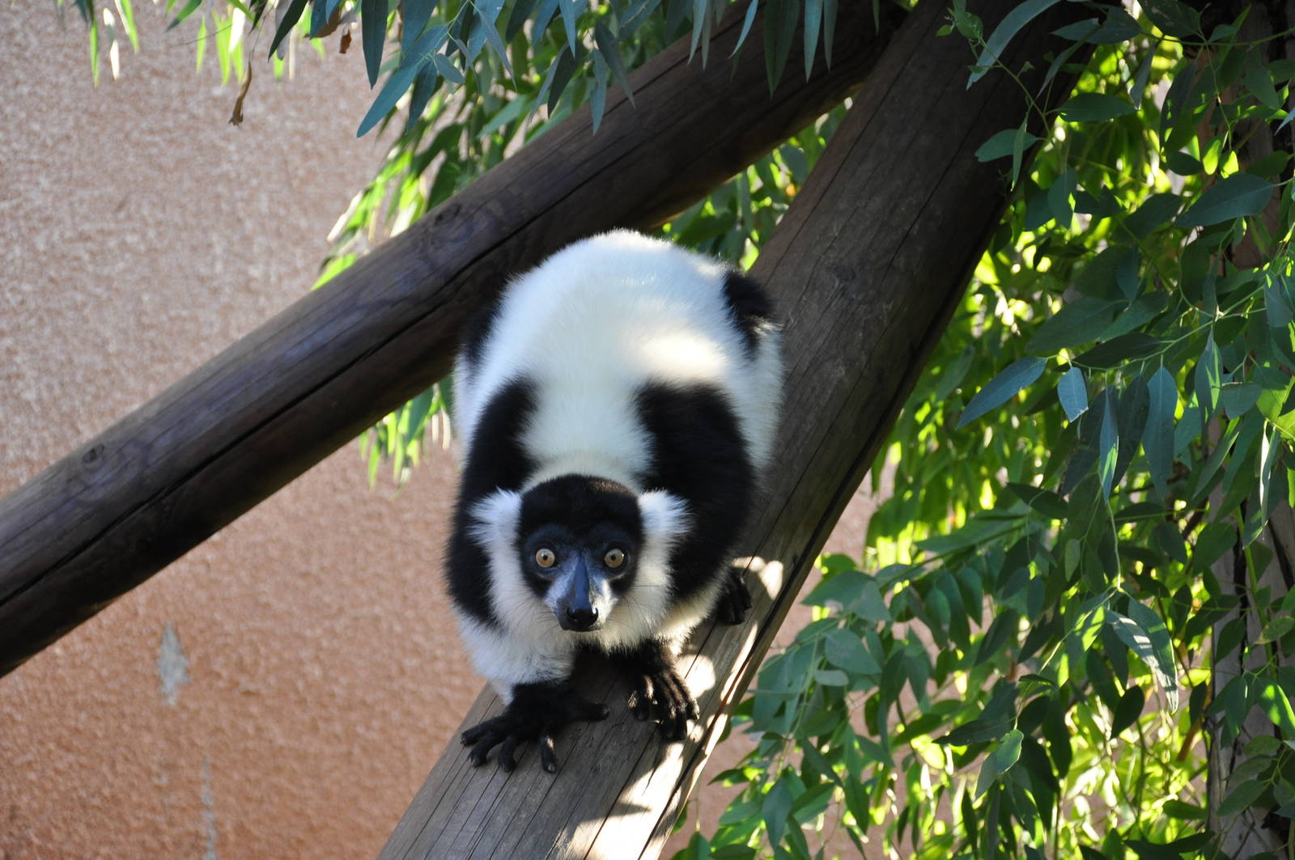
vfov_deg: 14.7
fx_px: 3342
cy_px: 430
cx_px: 648
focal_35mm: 93
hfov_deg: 21.9
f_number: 5.3
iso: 800
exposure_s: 1/160
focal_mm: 62
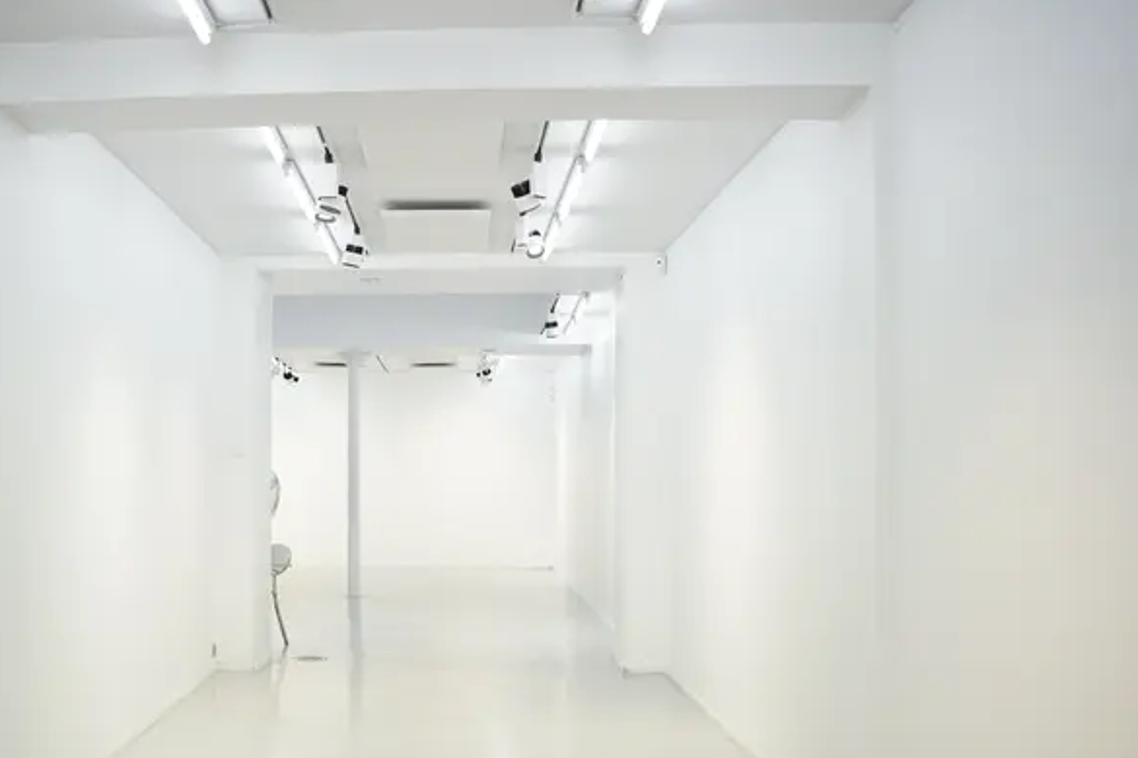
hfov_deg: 47.2
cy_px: 497
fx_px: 1296
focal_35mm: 41
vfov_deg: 32.4
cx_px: 461
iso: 320
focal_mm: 20
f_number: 2.8
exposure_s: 1/250
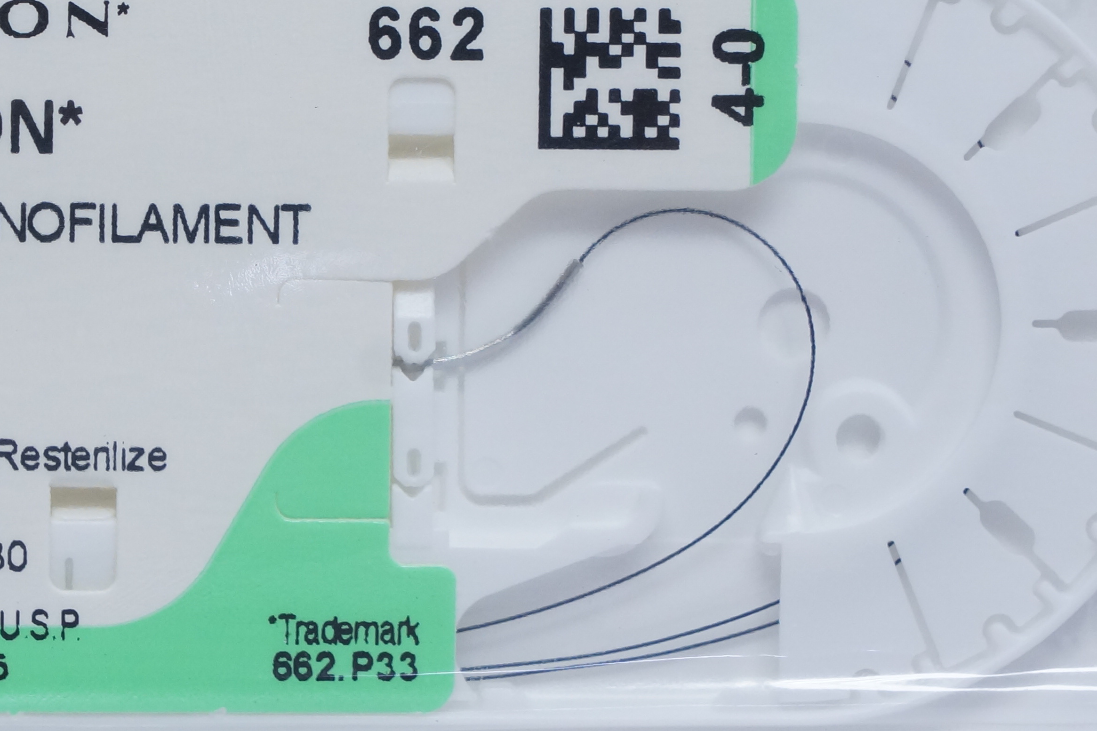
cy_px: 265
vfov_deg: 8.5
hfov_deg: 12.7
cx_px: 244
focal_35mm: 161
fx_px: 4907
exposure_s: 1/60
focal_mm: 51
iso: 800
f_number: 7.1
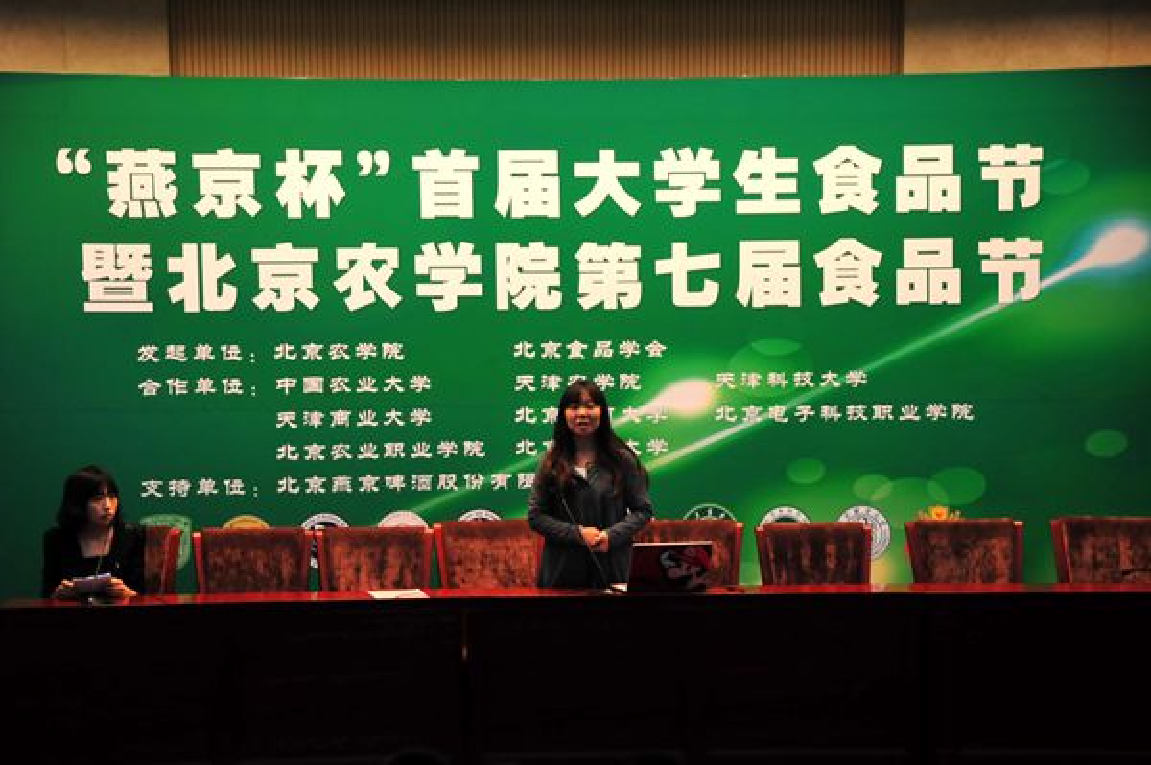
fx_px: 3354
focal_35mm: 105
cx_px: 576
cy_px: 382
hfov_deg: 19.5
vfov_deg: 13.0
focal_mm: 70
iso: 800
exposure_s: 1/40
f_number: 9
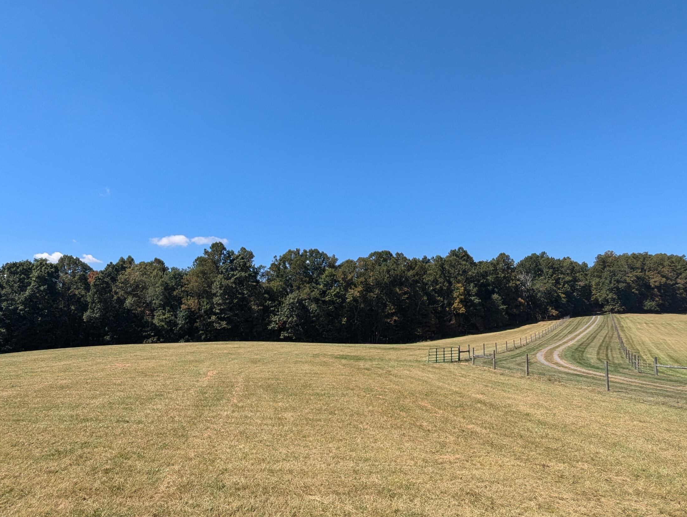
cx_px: 318
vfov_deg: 60.9
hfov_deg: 76.2
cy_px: 299
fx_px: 437
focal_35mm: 22
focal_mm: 2.35
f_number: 2.2
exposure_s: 1/1199
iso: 48
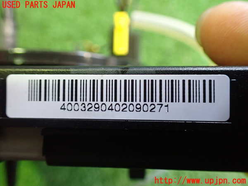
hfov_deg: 60.0
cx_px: 124
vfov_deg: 46.8
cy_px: 93
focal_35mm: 30
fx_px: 215
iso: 800
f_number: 2.3
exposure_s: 1/40
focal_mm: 5.4
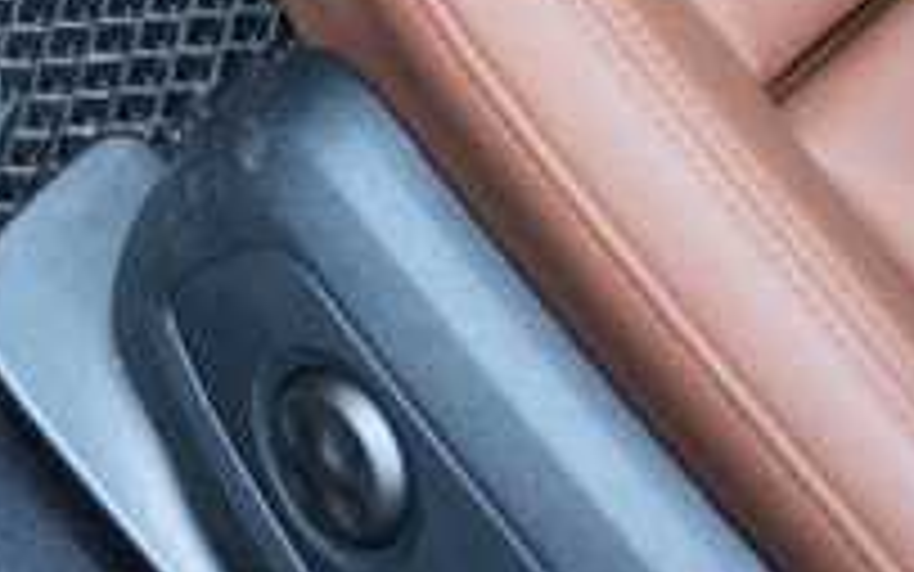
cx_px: -180
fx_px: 2691
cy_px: -606
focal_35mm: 108
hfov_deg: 18.3
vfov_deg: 10.9
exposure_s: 1/45
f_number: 3.5
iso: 800
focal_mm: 18
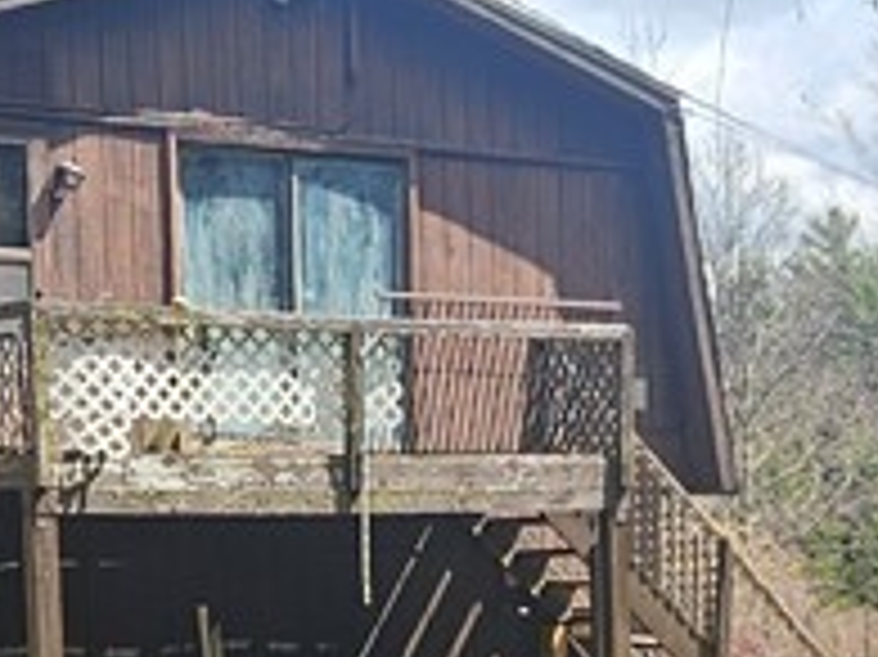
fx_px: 3067
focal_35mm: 121
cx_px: 783
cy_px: 680
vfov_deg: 12.1
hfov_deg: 16.1
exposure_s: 1/1102
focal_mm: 5.4
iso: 25
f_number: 1.8
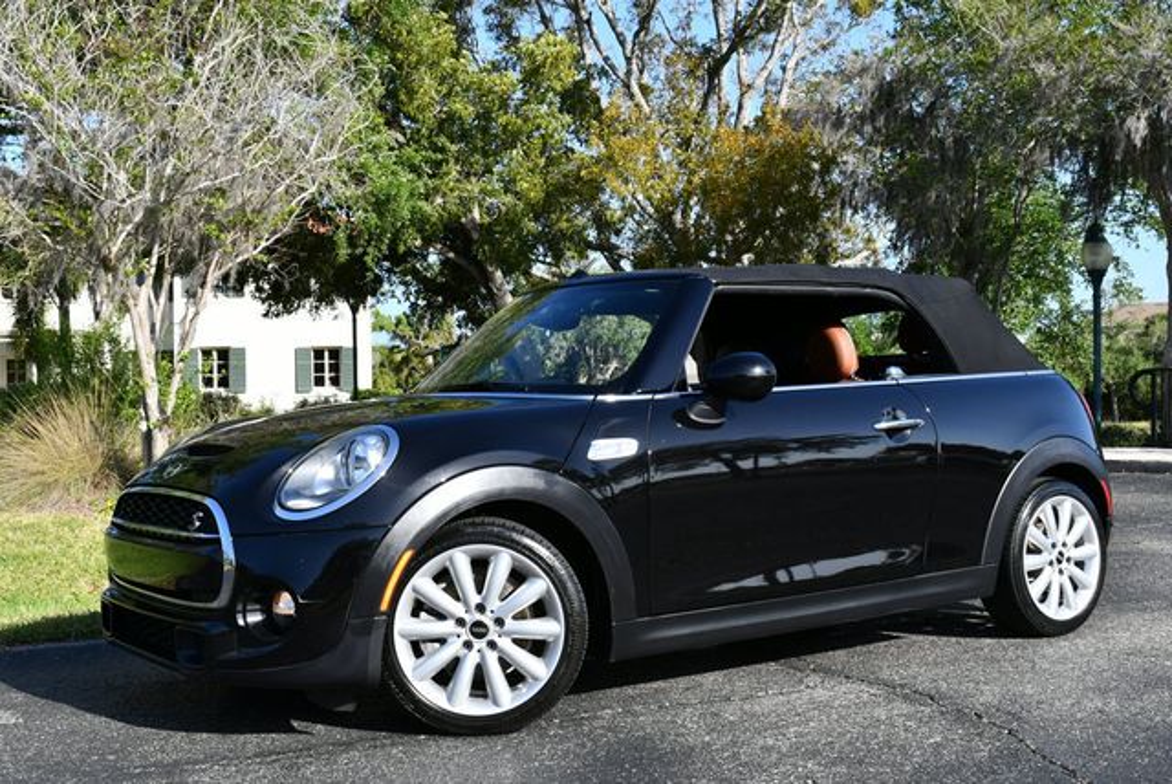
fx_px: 1434
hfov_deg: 44.5
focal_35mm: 44
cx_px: 586
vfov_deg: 30.6
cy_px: 392
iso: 160
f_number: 8
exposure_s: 1/250
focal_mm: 22
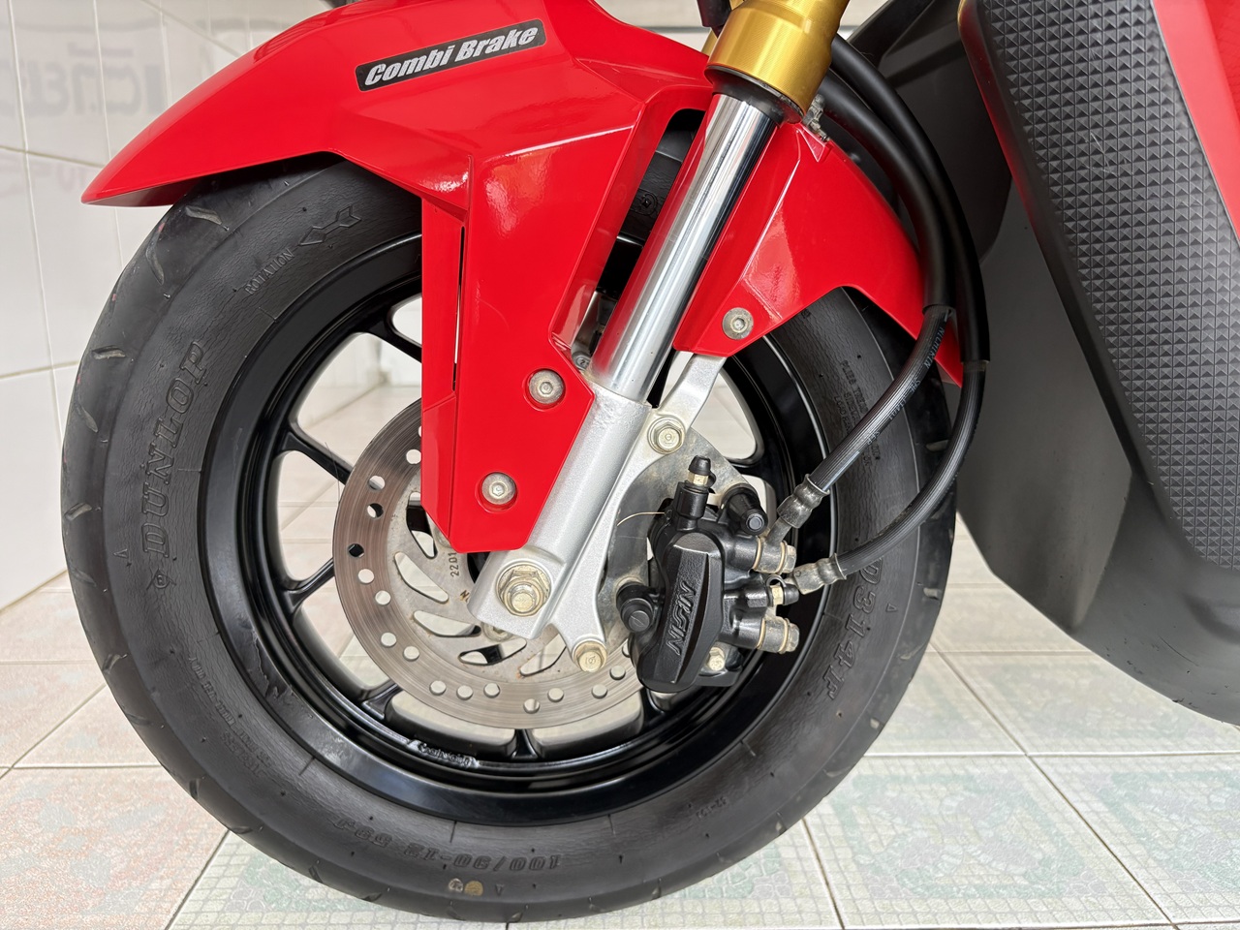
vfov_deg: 53.1
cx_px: 620
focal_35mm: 26
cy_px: 465
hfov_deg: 67.3
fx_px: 931
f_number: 1.6
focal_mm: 5.96
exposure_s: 1/122
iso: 125
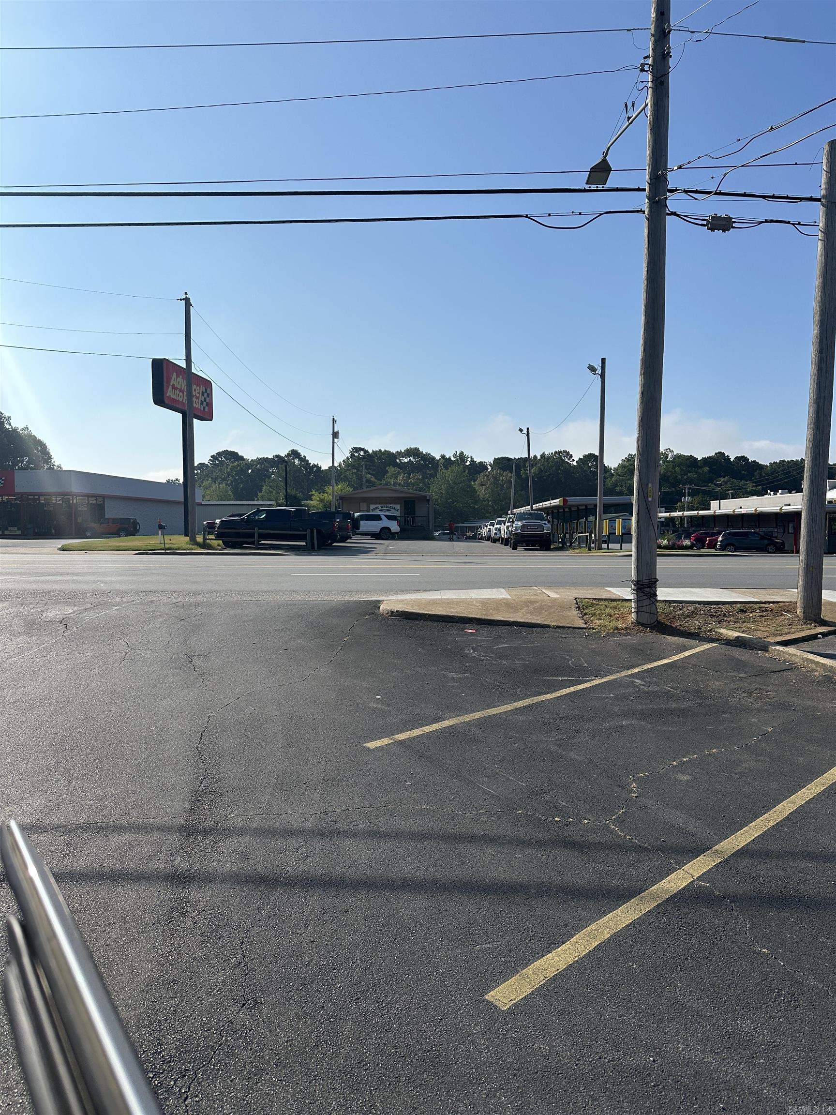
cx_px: 418
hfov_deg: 56.8
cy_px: 558
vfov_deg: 71.6
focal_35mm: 24
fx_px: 773
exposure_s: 1/10753
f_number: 1.78
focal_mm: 6.86
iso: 80
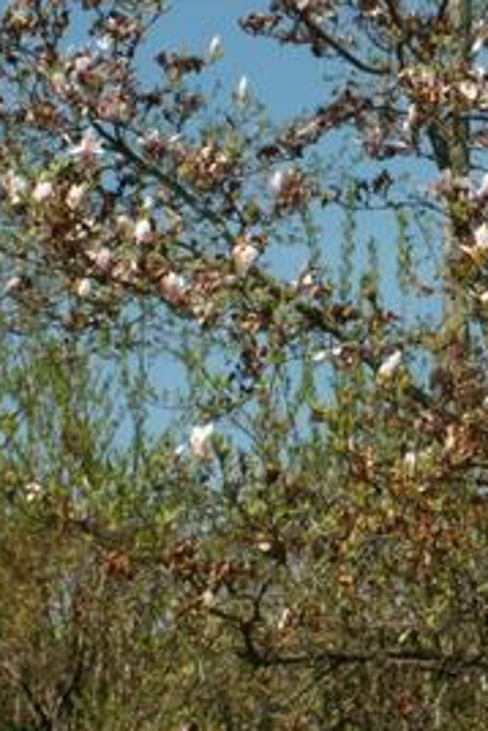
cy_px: 191
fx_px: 3127
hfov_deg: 8.7
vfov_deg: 13.3
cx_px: 791
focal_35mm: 154
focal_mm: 10.37
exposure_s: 1/160
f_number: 8
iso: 50
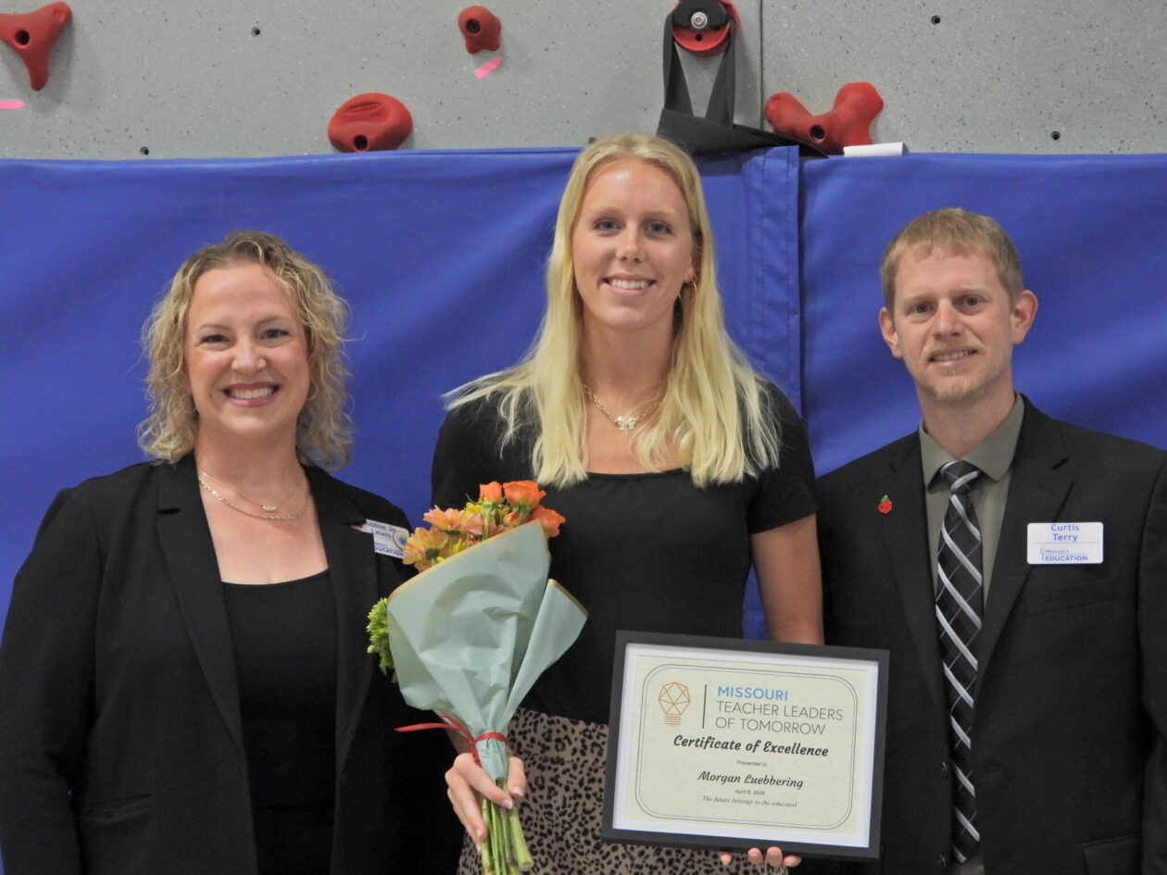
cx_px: 584
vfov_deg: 11.0
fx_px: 4551
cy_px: 438
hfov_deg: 14.6
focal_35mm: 135
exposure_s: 1/40
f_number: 4
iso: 400
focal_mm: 24.3
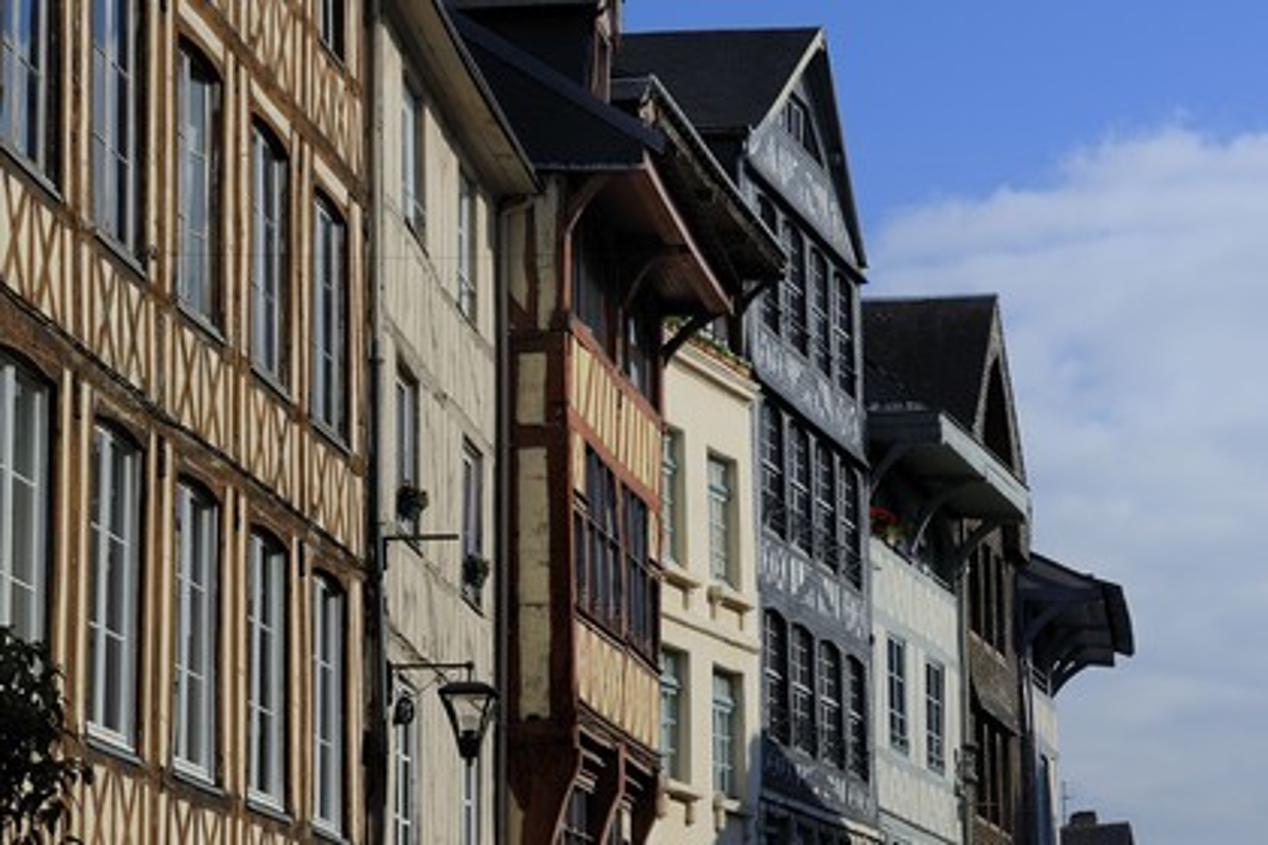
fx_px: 3522
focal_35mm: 100
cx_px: 634
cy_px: 422
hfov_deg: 20.4
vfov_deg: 13.7
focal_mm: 100
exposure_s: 1/200
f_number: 16
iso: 200
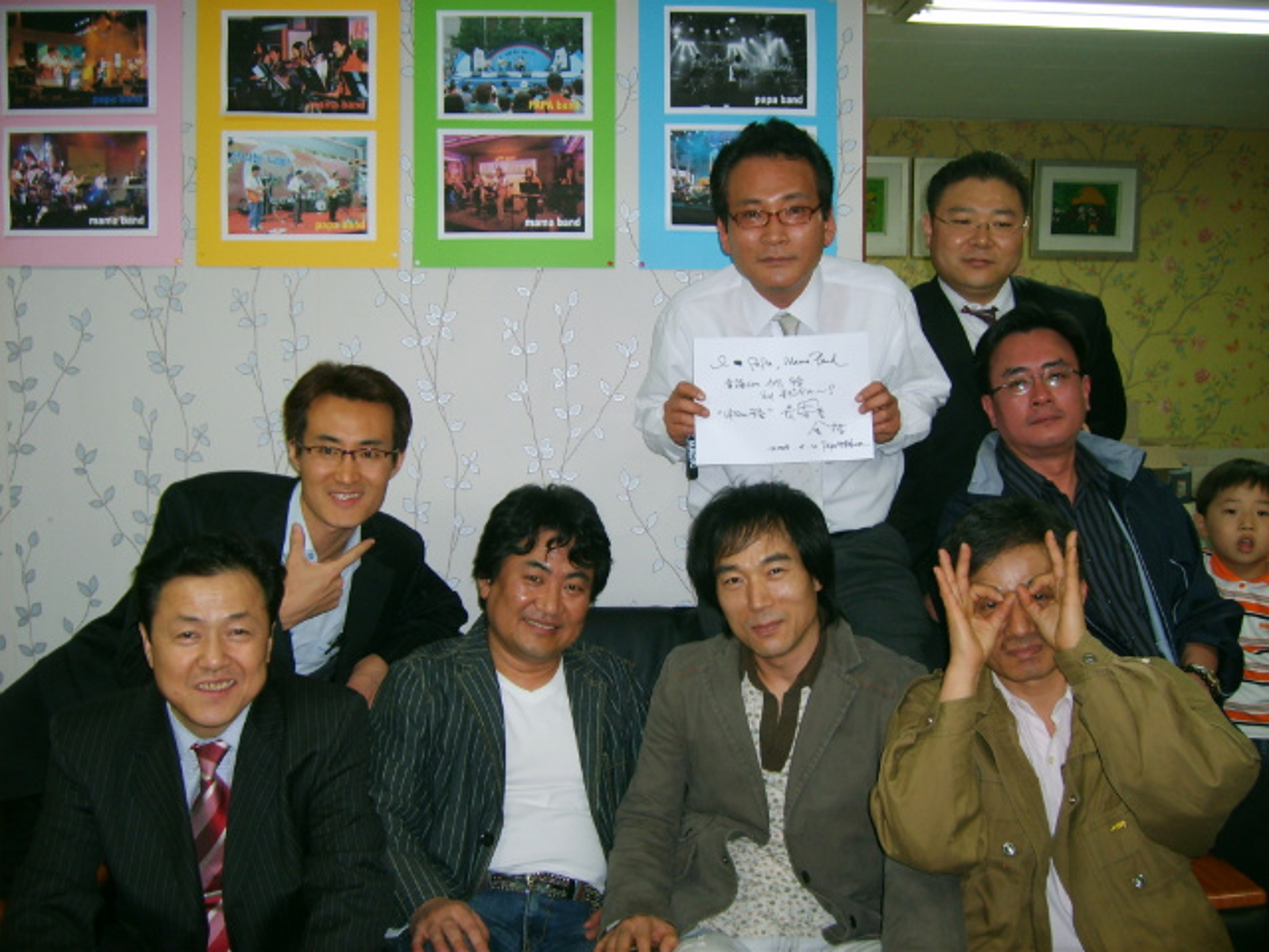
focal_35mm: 35
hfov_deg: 52.6
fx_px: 1283
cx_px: 634
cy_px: 476
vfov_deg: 40.7
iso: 100
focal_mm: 5.8
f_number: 2.8
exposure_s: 1/30
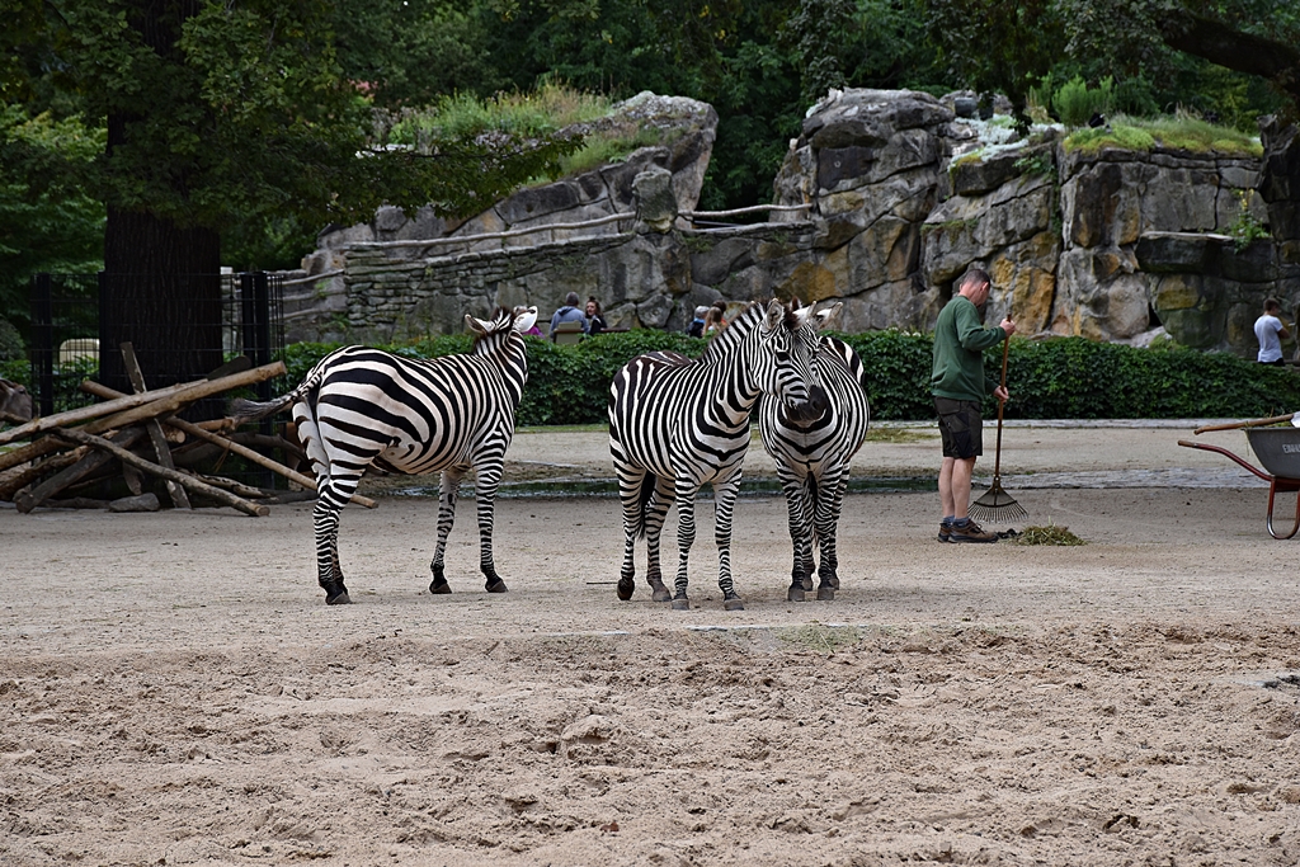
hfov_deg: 15.2
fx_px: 4875
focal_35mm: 135
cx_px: 650
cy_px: 434
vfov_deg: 10.2
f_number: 8
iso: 200
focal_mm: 90
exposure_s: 1/250
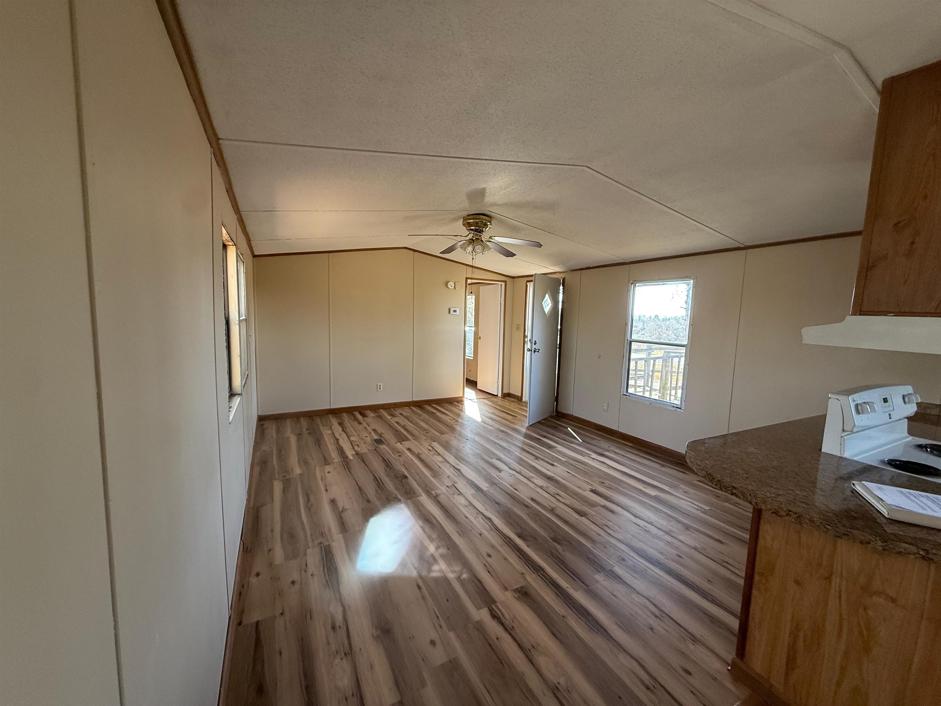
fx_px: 381
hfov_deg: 102.1
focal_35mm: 14
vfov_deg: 85.7
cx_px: 470
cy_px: 353
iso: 160
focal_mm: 2.22
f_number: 2.2
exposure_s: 1/99
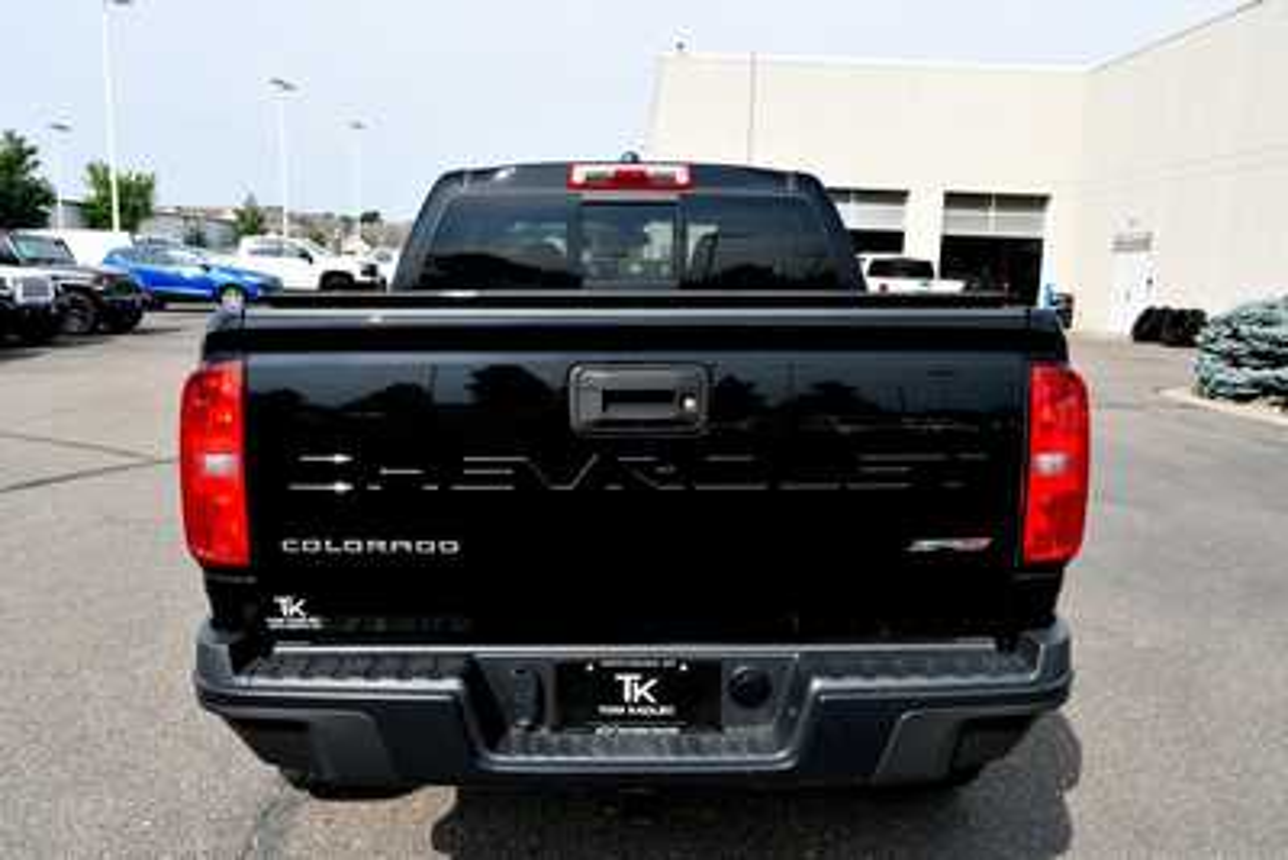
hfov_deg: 61.9
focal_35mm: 30
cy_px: 430
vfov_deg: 43.6
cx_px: 644
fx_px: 1074
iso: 160
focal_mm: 20
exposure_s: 1/250
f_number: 8
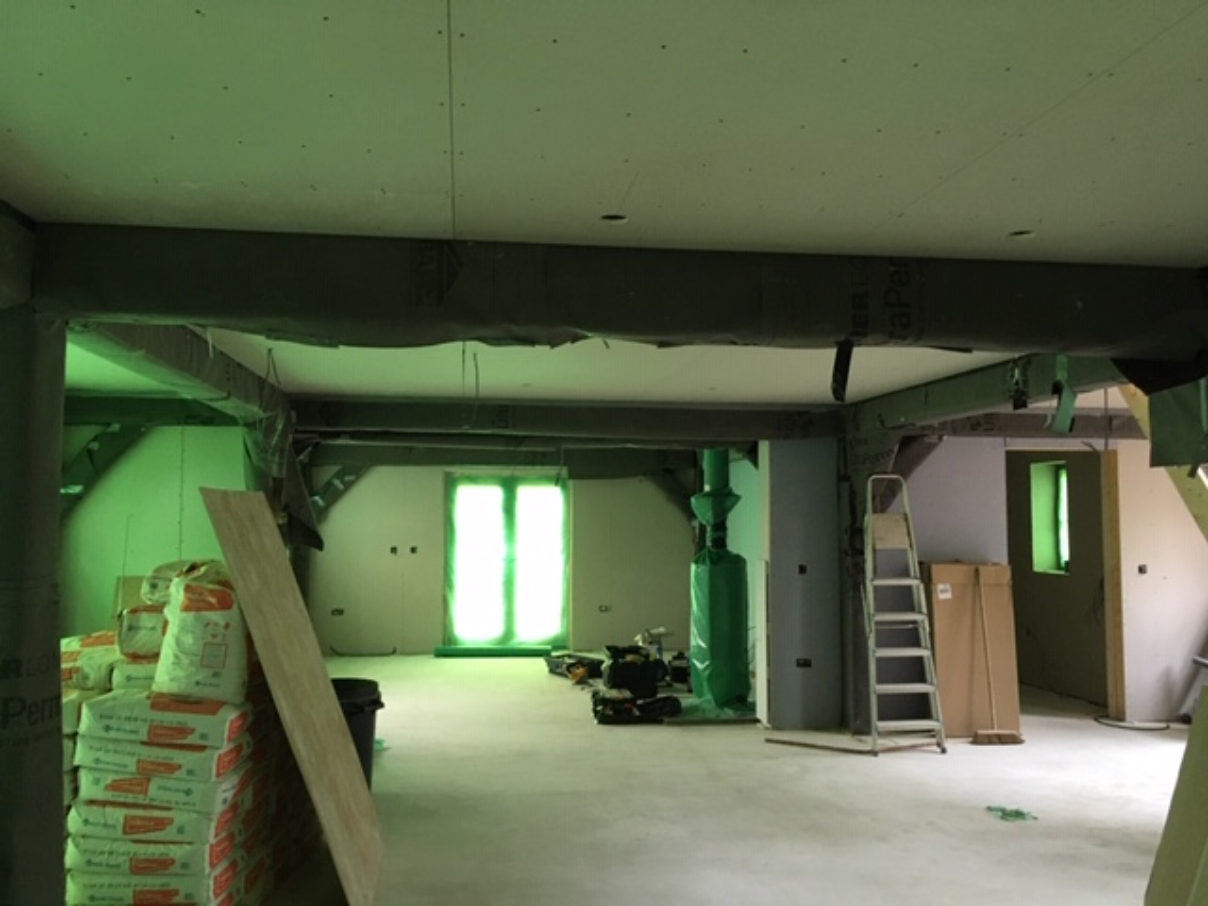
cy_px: 453
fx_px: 1012
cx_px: 604
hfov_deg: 61.7
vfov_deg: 48.2
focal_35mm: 29
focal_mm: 4.15
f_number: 2.2
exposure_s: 1/33
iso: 160
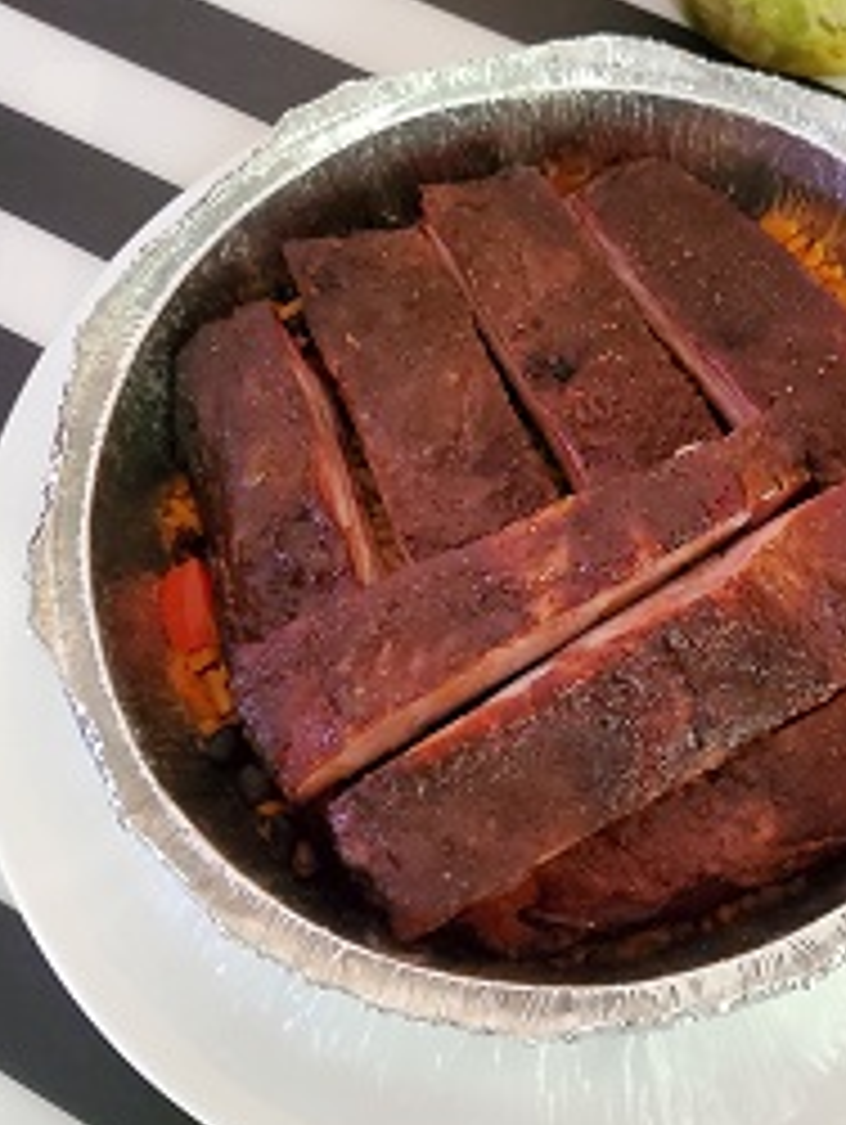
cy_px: 508
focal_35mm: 42
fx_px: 1366
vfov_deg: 44.7
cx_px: 641
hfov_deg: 33.7
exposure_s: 1/39
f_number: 1.5
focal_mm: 4.3
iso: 640
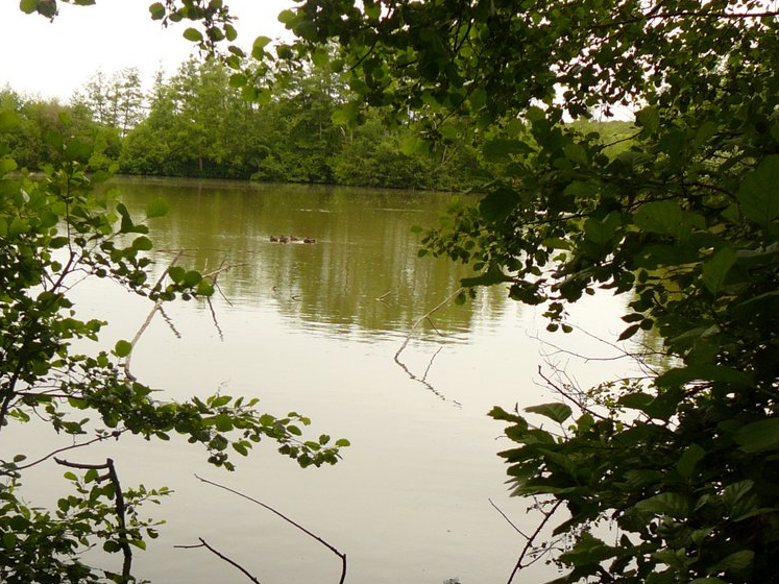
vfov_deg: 30.2
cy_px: 354
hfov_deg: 39.6
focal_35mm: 48
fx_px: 1080
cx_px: 330
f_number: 2.8
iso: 80
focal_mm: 5.2
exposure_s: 1/200
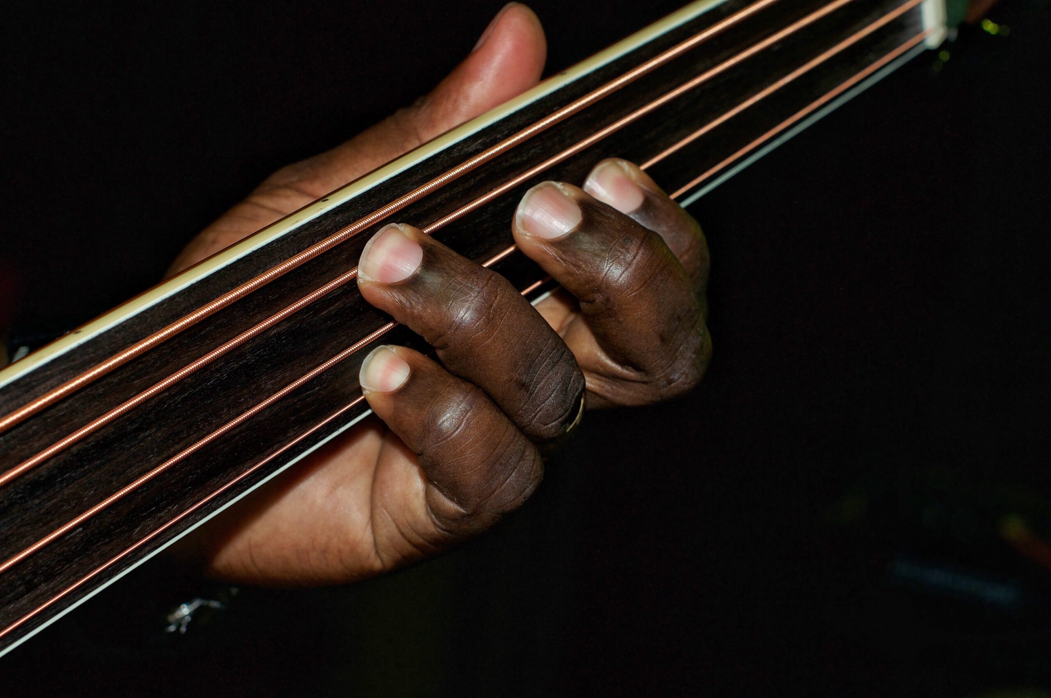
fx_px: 2187
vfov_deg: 18.1
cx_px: 526
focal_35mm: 75
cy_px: 349
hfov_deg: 27.0
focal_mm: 50
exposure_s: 1/250
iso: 400
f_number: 6.3
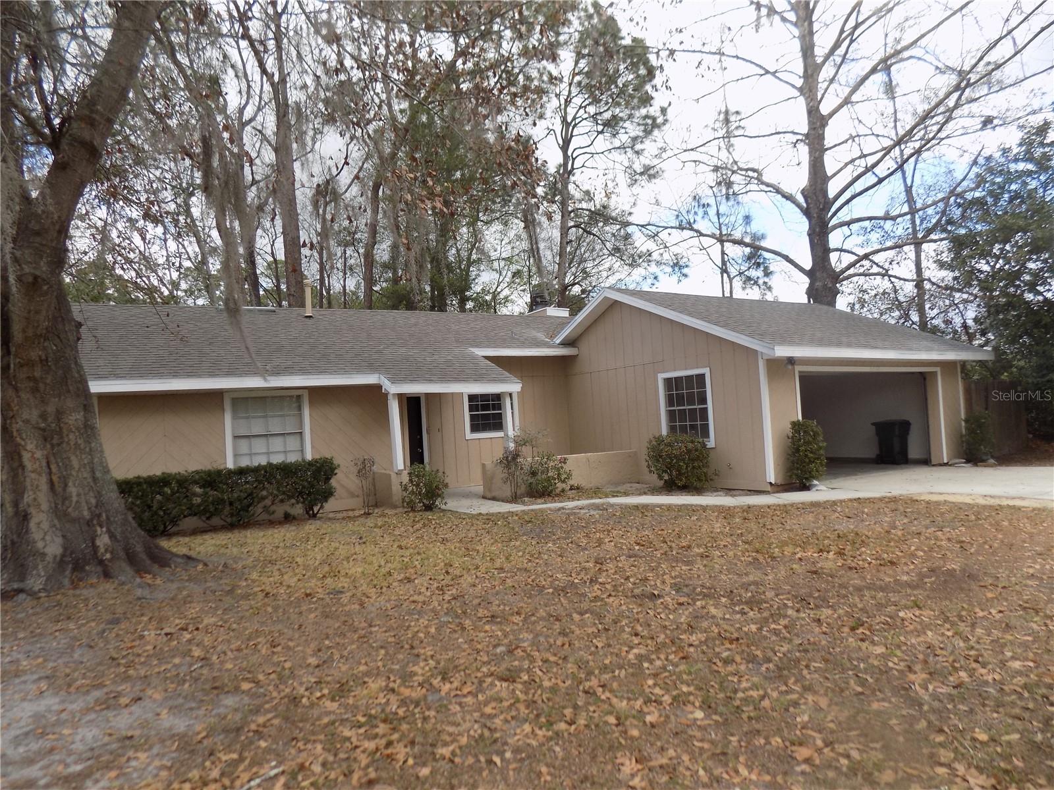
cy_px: 395
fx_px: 700
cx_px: 527
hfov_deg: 73.9
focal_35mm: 23
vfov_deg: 58.9
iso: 80
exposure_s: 1/400
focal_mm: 4
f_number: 3.1
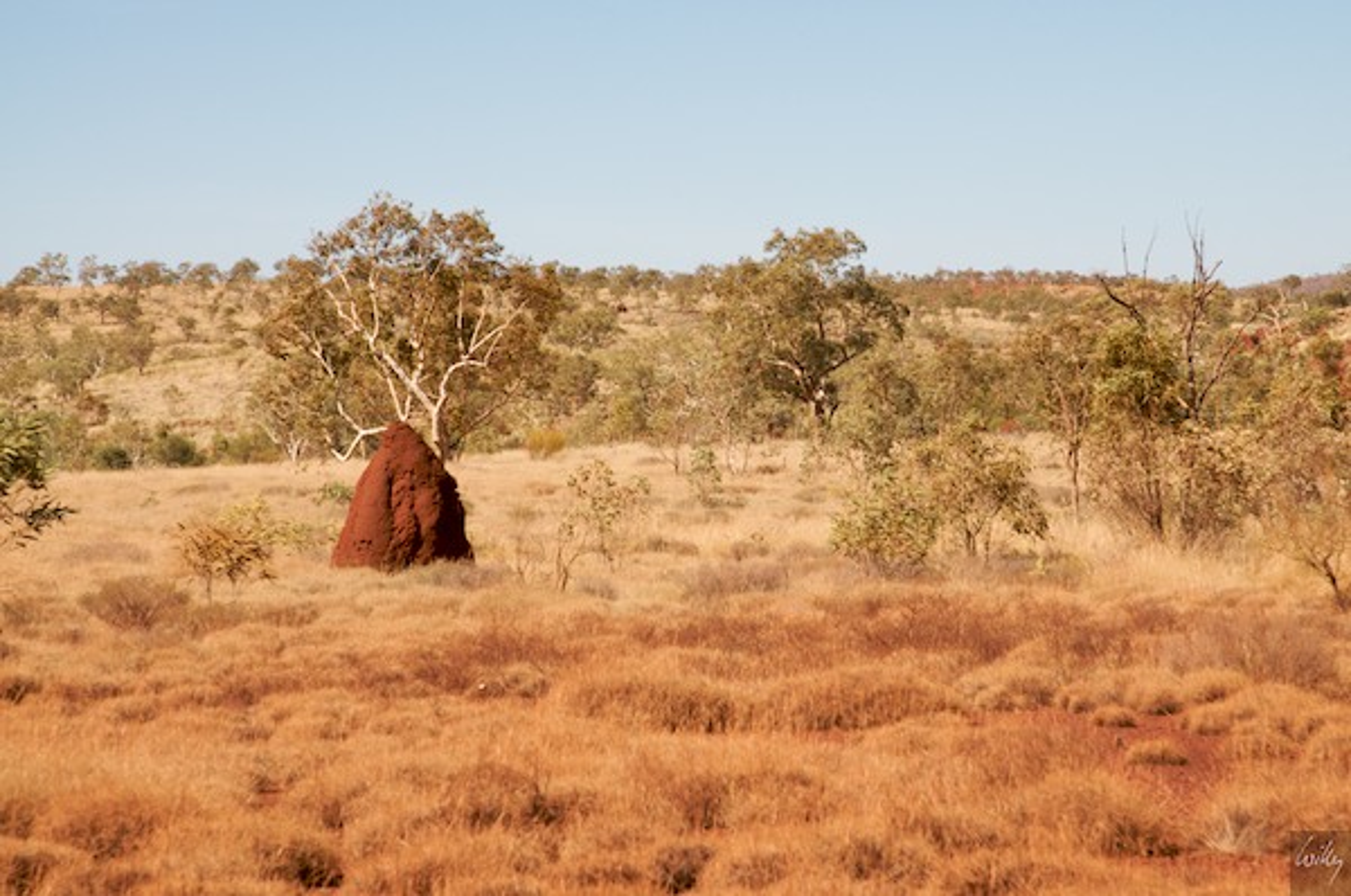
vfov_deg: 10.7
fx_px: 4777
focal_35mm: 128
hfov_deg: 16.1
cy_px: 448
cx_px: 676
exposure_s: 1/500
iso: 320
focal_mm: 85
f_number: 11
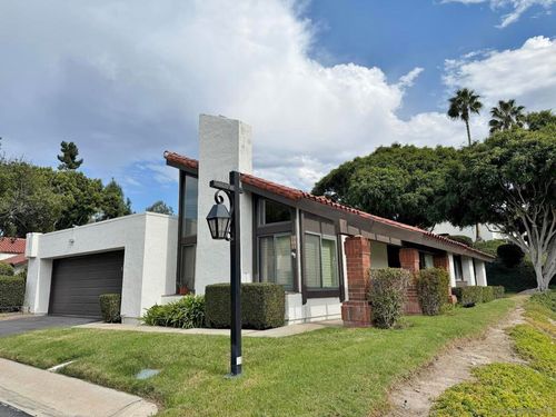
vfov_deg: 56.8
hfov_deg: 71.6
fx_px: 385
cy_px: 208
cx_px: 278
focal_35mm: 24
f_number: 1.78
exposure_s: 1/8130
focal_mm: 6.76
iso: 80
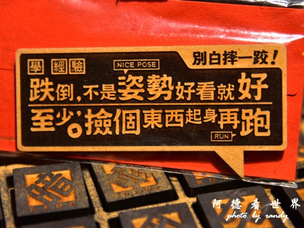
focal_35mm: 77
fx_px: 676
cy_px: 114
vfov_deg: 19.1
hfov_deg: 25.3
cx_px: 134
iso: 1000
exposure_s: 1/30
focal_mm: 70
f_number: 2.8
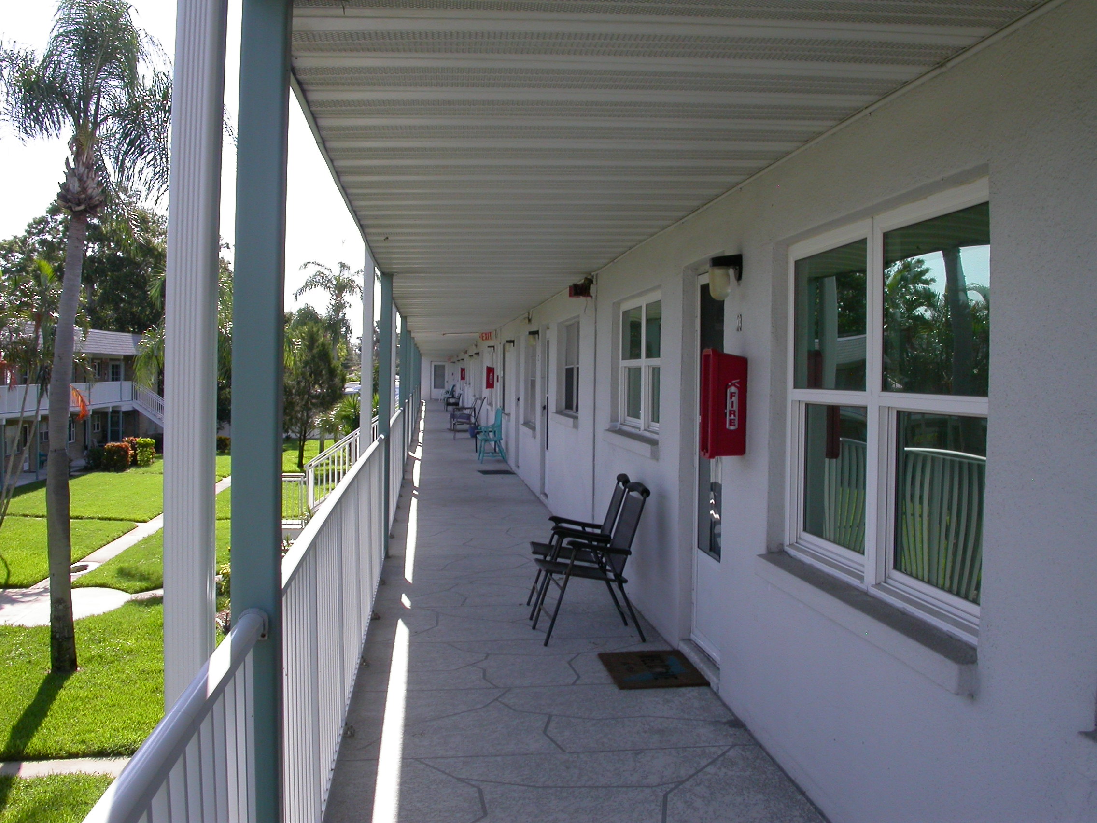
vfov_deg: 37.7
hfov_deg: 49.0
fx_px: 1204
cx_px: 548
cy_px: 412
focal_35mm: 38
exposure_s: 1/230
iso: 100
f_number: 6.7
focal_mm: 7.85
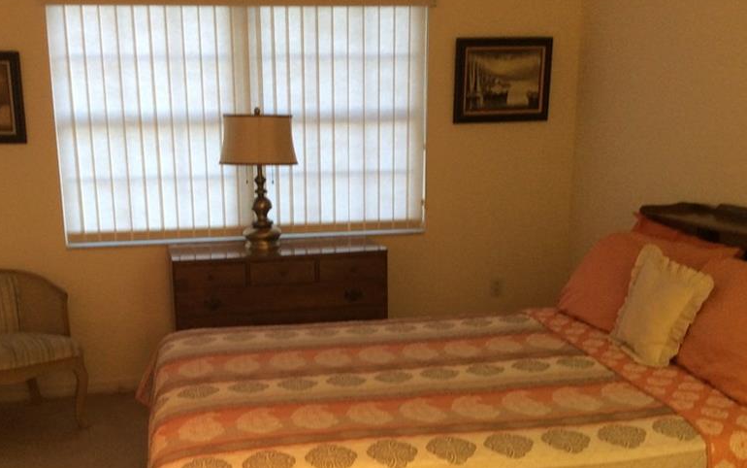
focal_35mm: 45
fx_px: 917
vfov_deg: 28.4
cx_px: 320
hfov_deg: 44.2
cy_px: 317
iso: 50
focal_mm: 3.3
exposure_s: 1/24
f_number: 2.4
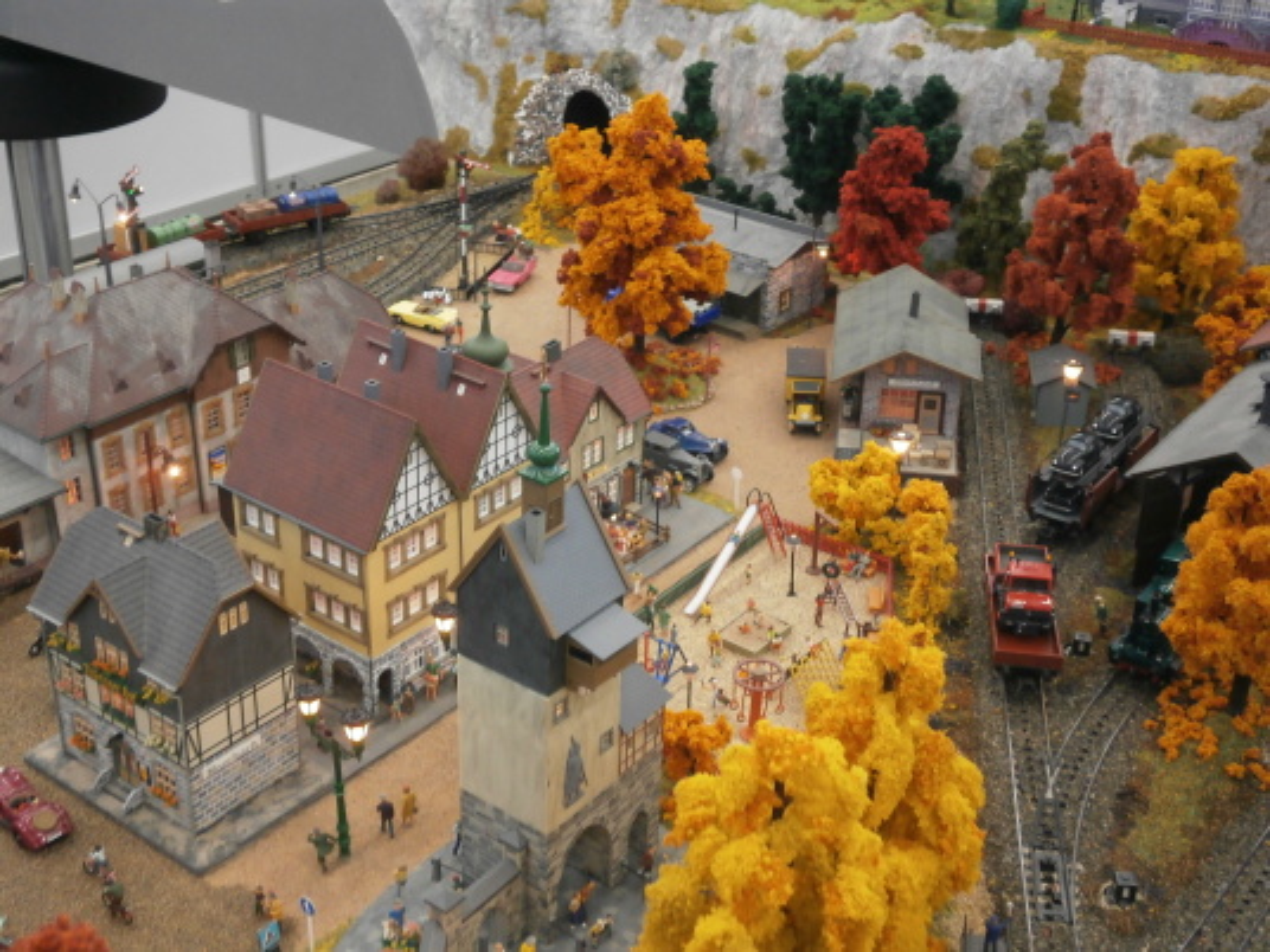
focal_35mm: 47
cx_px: 635
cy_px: 476
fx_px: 1724
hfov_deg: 40.4
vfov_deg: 30.9
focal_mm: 8.3
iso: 200
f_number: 3.4
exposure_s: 1/6
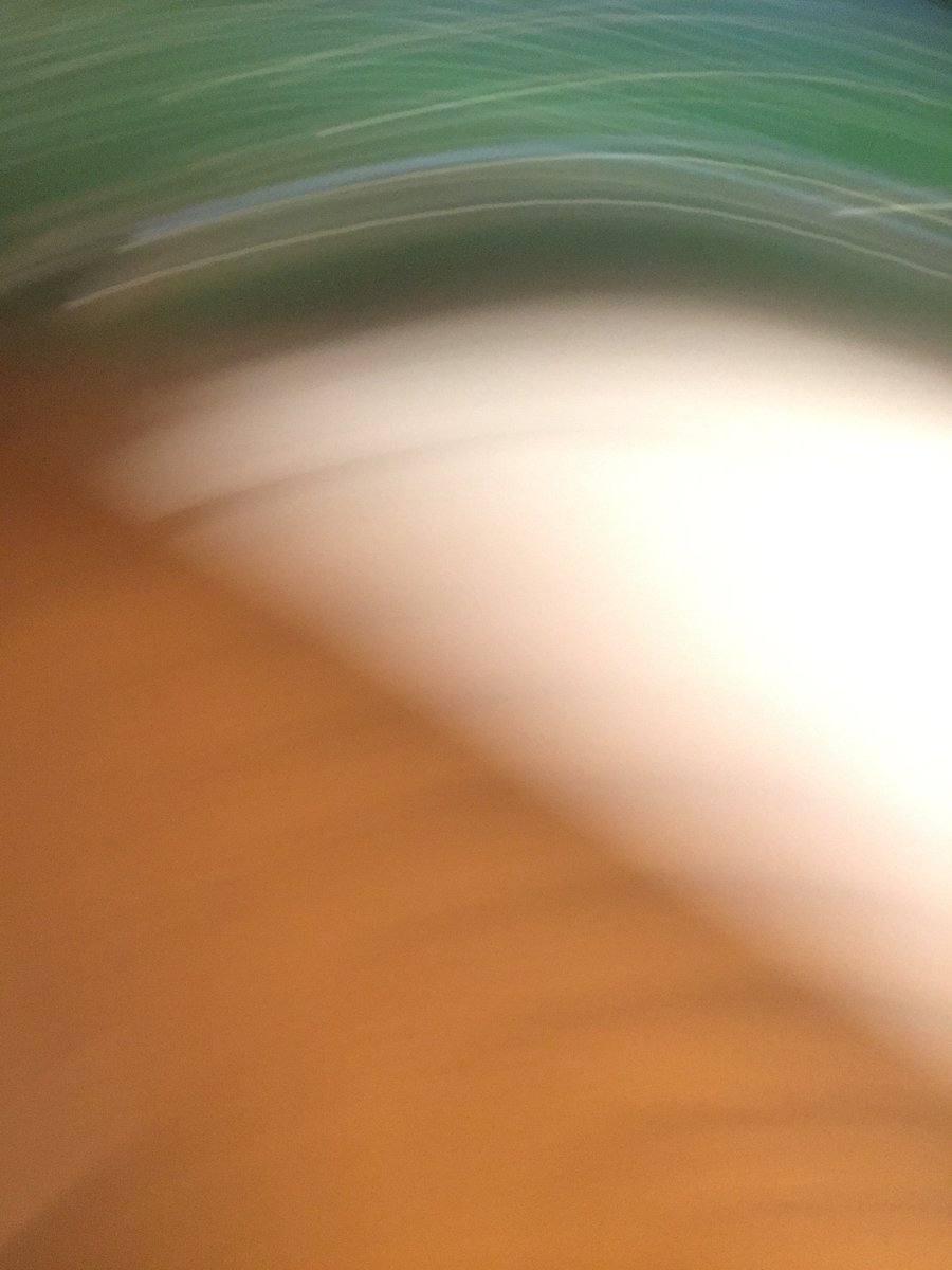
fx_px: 1063
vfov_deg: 61.7
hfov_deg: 48.2
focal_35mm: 29
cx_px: 476
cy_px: 635
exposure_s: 1/15
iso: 500
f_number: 2.2
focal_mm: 4.15
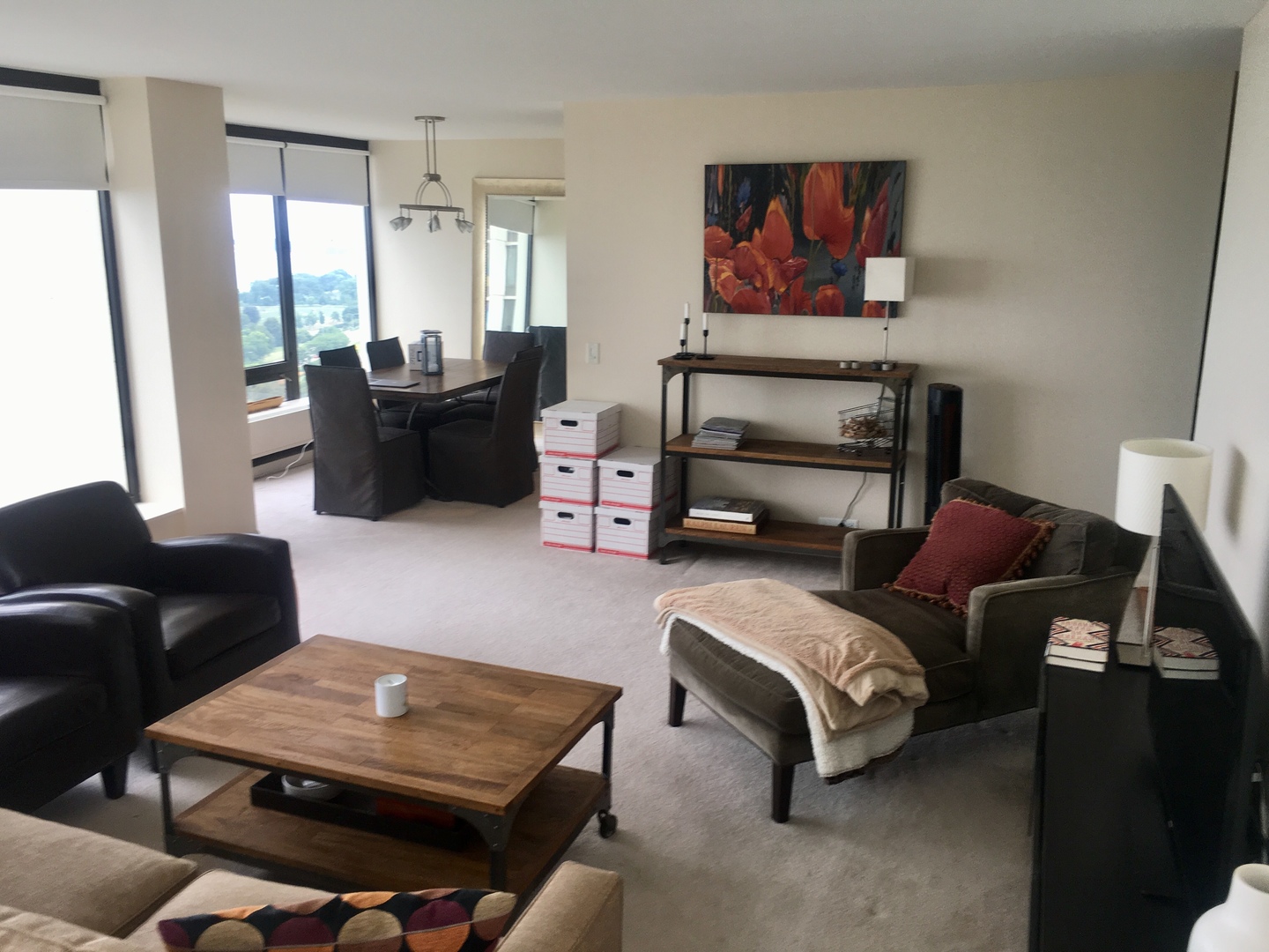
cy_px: 476
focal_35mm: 29
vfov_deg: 48.2
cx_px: 634
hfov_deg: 61.7
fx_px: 1063
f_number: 2.2
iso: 32
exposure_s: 1/60
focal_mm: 4.15
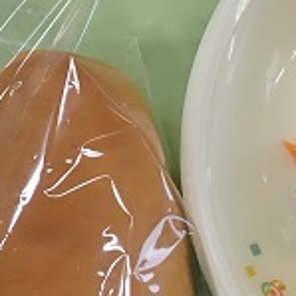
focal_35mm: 119
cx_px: 568
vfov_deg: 14.3
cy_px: 326
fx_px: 1151
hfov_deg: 13.0
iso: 100
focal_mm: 4.5
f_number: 2
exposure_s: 1/125
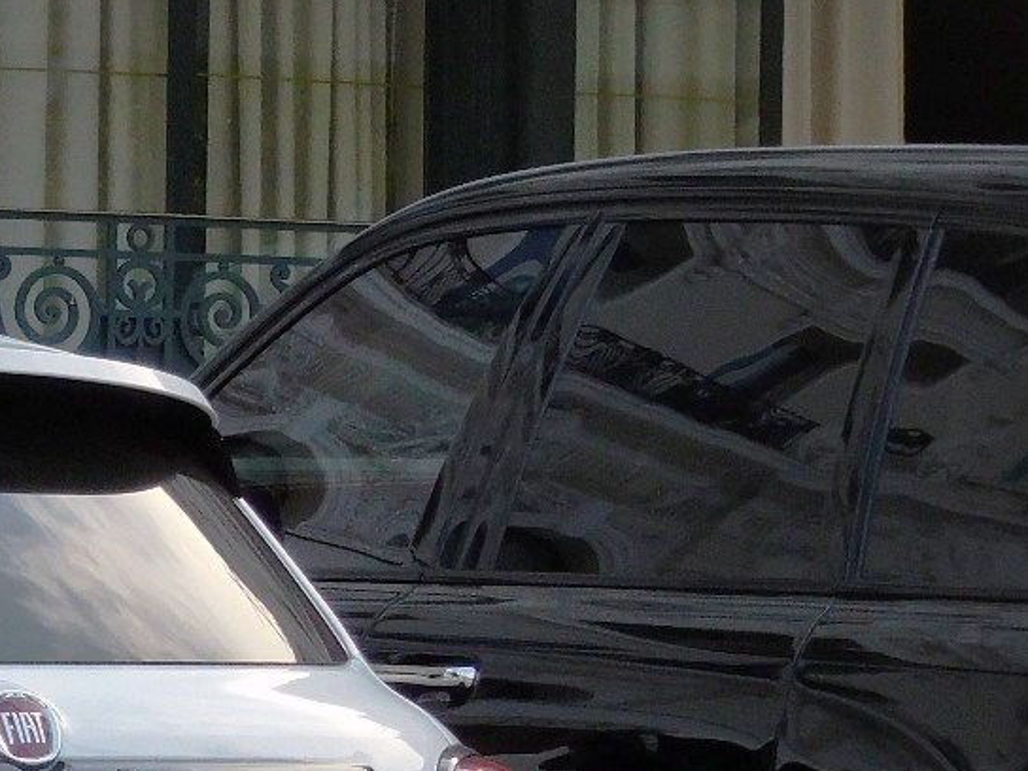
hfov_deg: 8.1
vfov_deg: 6.2
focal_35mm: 240
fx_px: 7127
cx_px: -490
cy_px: 731
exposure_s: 1/250
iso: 180
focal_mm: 14.5
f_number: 4.9
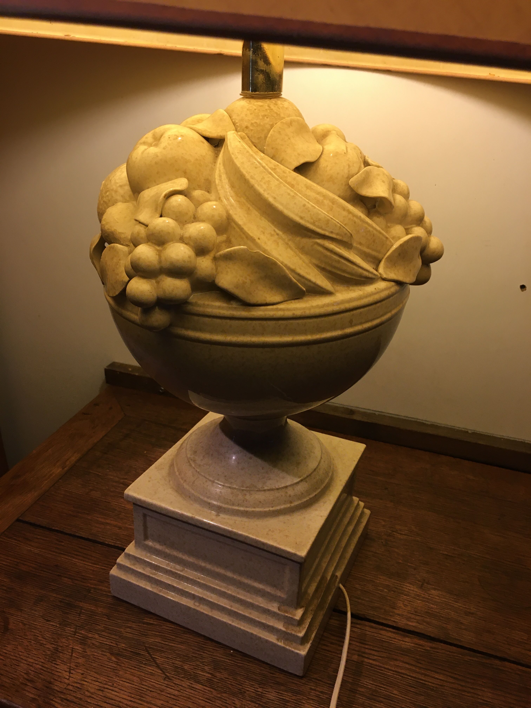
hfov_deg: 48.2
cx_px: 266
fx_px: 593
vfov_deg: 61.7
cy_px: 354
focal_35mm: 29
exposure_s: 1/33
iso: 50
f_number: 2.2
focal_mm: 4.15
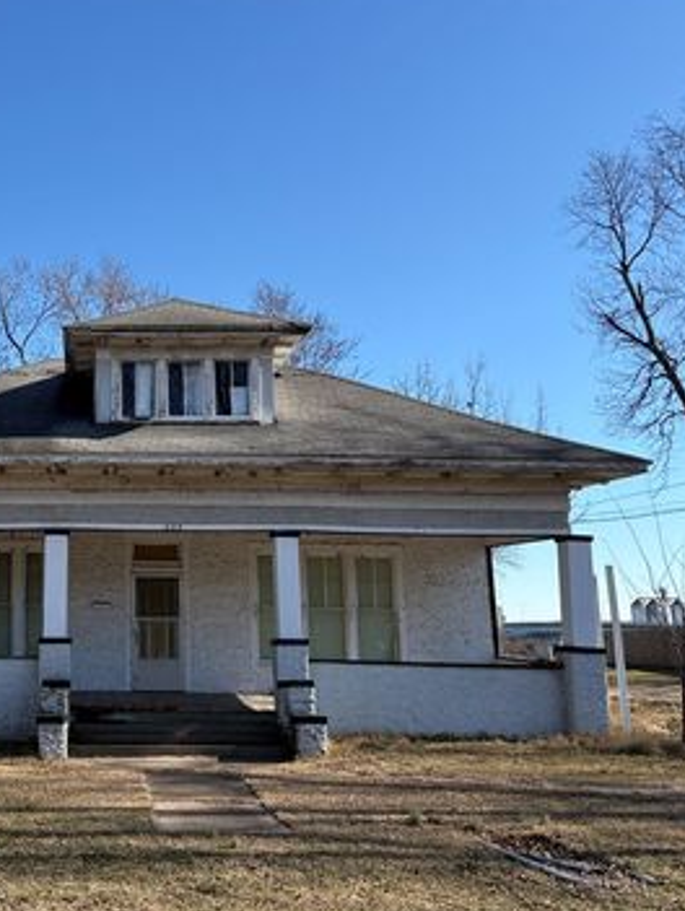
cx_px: 75
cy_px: 450
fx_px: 974
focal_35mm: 37
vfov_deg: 50.1
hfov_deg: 36.5
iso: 50
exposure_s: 1/2283
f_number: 1.6
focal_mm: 5.96
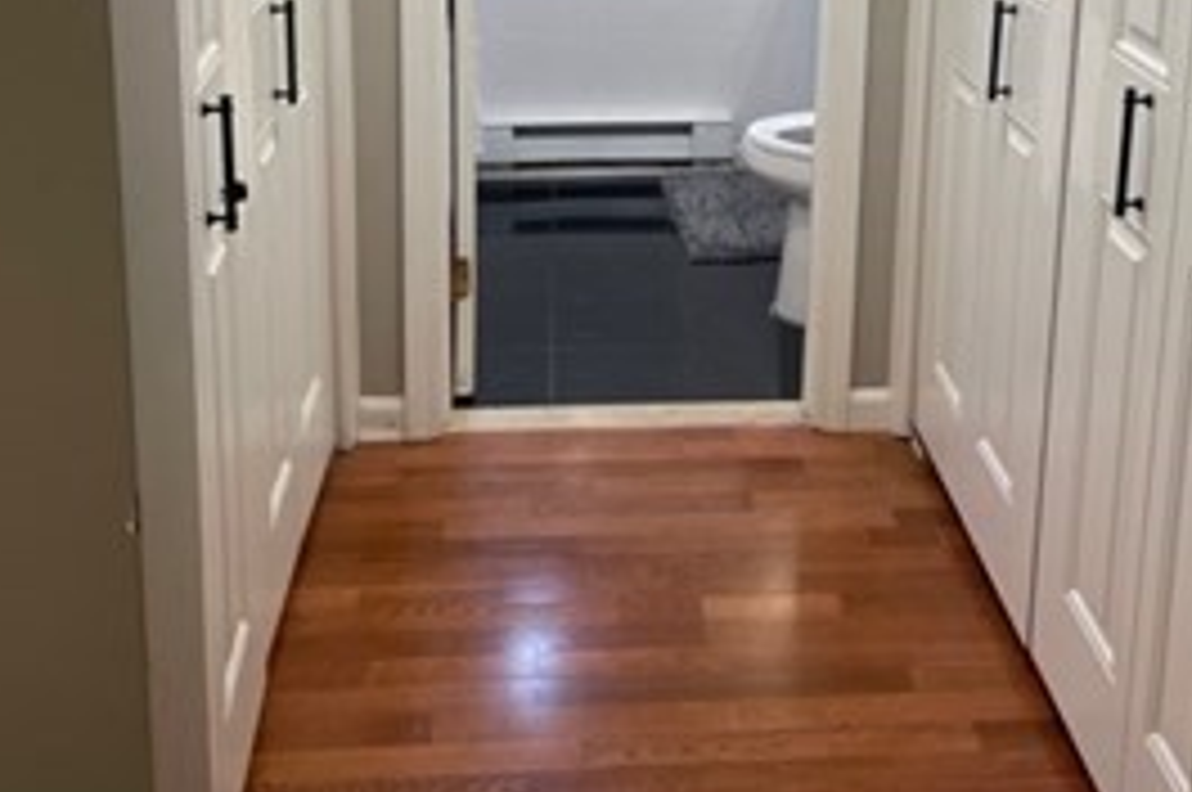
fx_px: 1521
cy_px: 18
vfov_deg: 27.6
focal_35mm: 46
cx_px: 688
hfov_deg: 42.7
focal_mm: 5.1
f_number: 1.6
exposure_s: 1/120
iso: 100
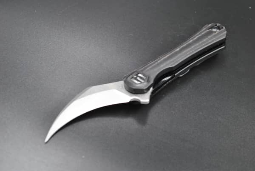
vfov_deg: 16.6
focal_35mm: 82
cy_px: 86
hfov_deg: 24.6
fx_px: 585
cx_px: 128
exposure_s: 1/10
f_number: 5.6
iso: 400
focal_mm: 55
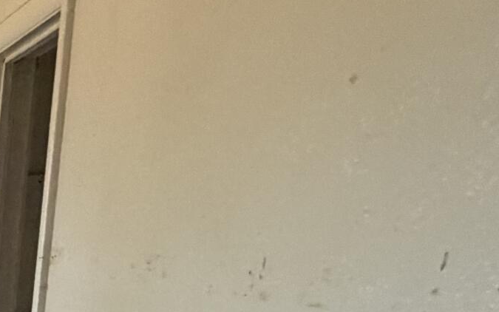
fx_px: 898
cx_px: -474
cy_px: 400
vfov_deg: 18.4
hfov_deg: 19.5
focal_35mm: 66
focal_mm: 2.22
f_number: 2.2
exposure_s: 1/60
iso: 500
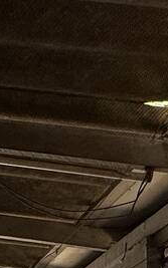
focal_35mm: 80
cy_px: 462
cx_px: -179
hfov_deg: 13.6
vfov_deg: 20.0
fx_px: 586
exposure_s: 1/123
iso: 64
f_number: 2.2
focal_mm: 2.22
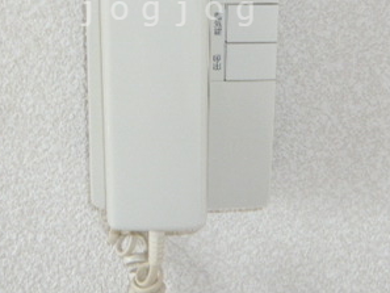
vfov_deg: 20.7
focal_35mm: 69
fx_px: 778
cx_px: 171
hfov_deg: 28.1
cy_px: 11
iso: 100
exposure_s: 1/30
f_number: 2.8
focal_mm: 4.6
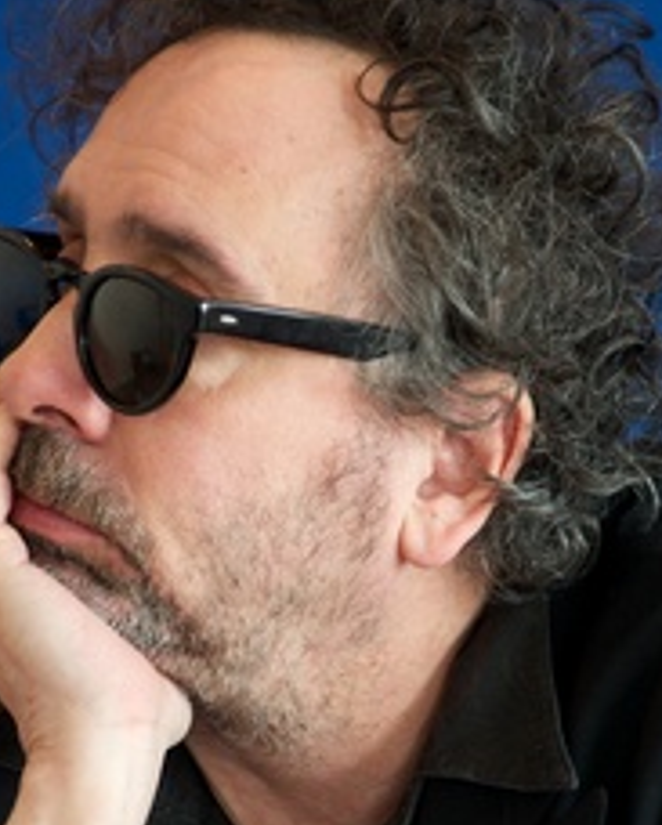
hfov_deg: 5.1
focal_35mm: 304
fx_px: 7430
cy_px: 546
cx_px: 344
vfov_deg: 6.4
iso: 2500
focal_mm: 185
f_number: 5.6
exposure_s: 1/60
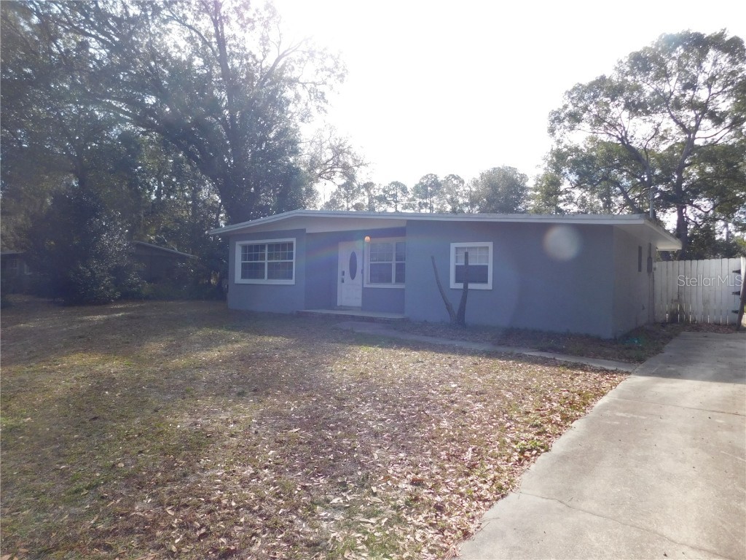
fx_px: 496
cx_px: 373
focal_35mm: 23
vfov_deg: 58.9
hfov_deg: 73.9
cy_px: 280
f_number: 3
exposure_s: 1/640
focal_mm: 4
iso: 125
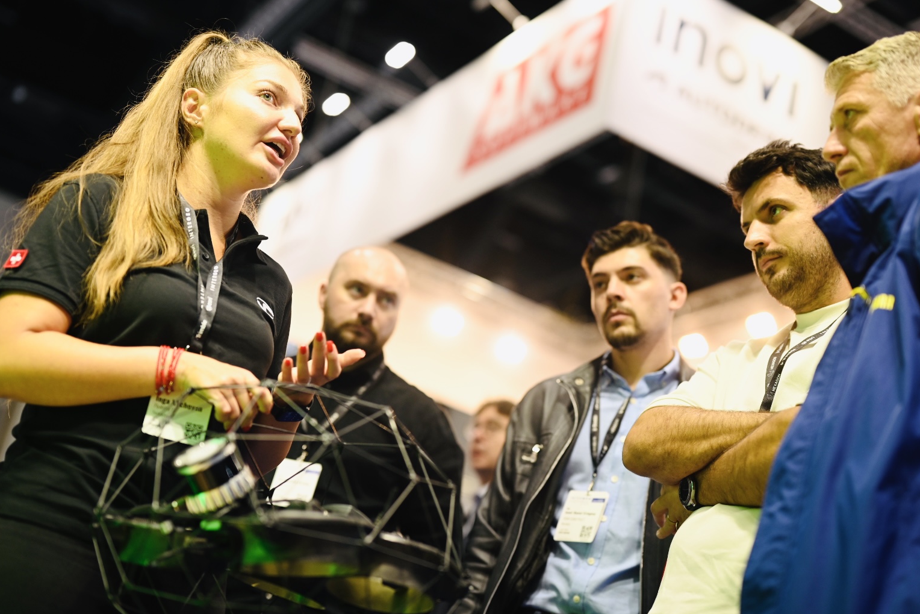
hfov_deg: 37.5
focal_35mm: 53
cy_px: 305
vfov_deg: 25.5
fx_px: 1354
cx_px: 480
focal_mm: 50
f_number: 1.8
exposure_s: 1/400
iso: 500
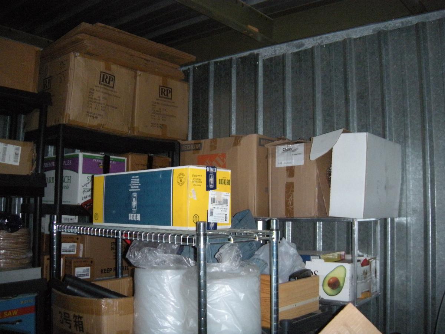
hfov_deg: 52.6
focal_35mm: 35
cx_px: 222
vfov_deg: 40.7
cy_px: 167
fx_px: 450
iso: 400
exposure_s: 1/60
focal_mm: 5.9
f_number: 3.8
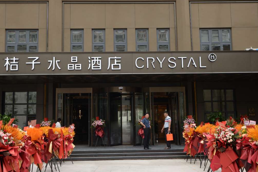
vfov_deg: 31.9
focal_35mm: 42
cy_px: 96
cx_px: 129
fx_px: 301
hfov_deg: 46.4
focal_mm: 35
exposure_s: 1/160
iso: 640
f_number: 14
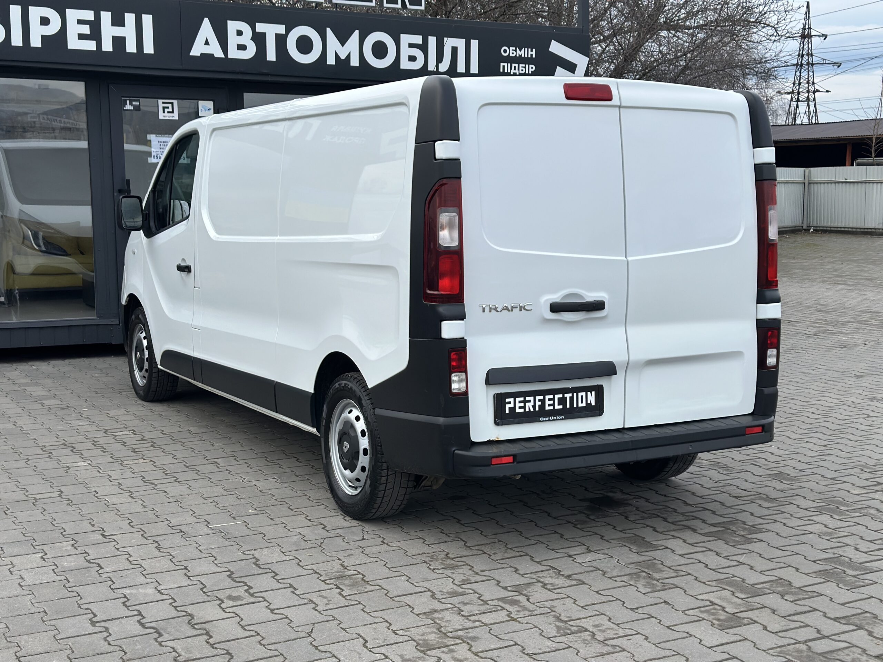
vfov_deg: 30.3
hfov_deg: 39.7
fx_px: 1224
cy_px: 331
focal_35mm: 48
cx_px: 442
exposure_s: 1/1880
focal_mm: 6.86
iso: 80
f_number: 1.78
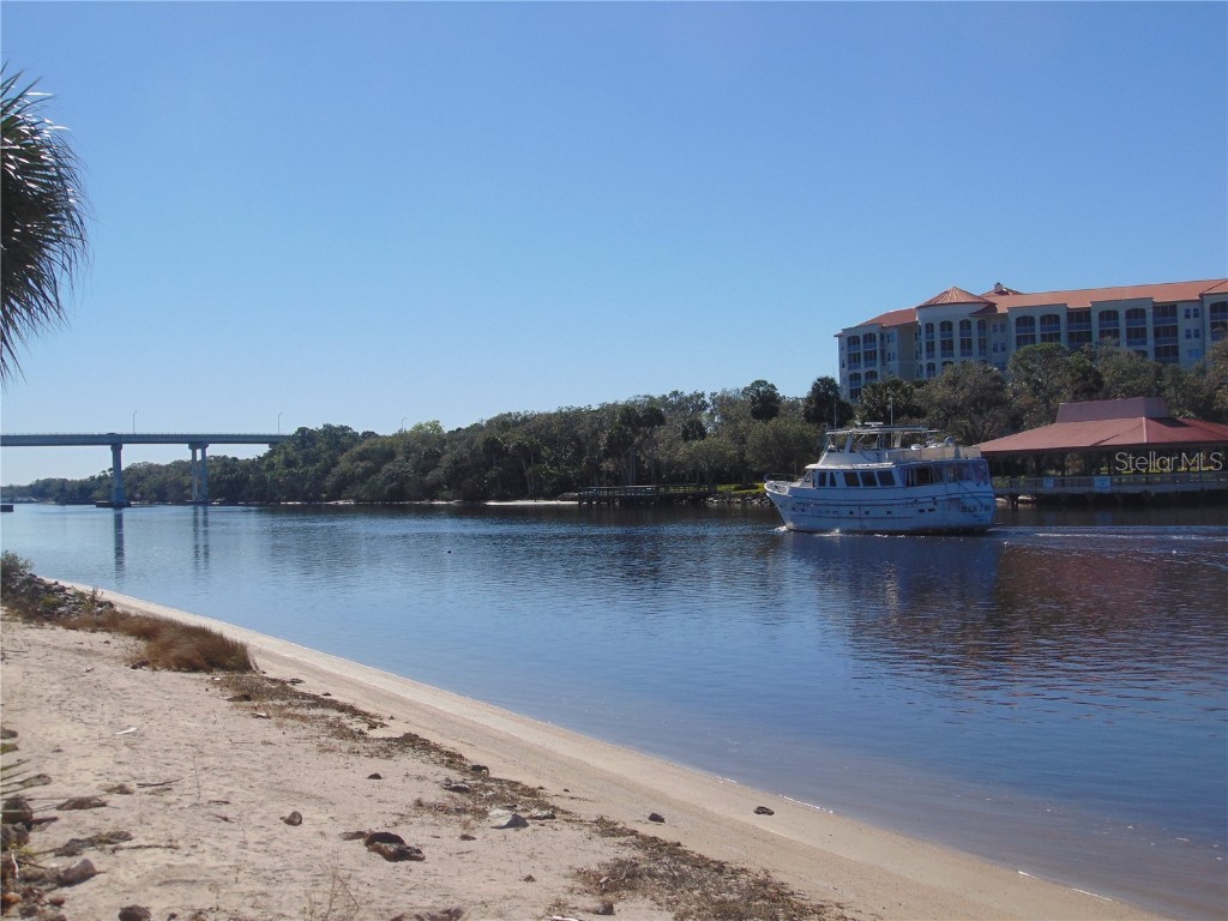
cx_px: 614
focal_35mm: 42
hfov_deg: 44.8
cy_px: 460
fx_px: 1490
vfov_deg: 34.3
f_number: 8.7
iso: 80
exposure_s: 1/320
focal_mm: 7.6
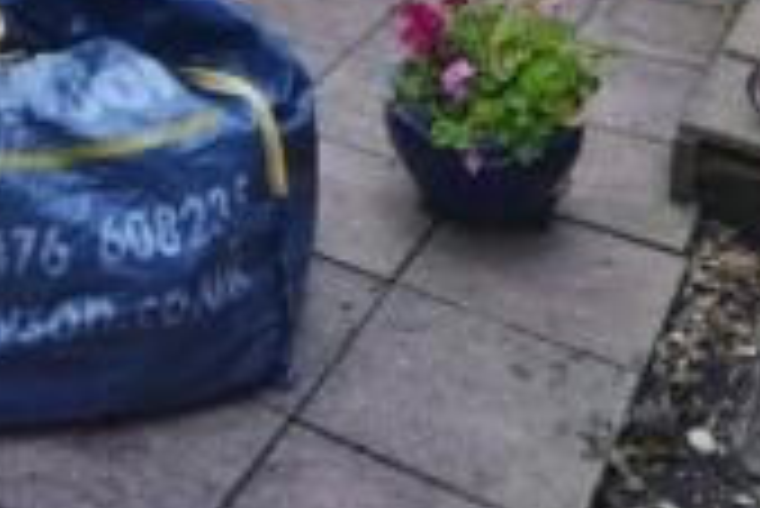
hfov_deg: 29.7
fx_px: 1351
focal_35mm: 64
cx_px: 36
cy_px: -387
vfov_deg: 17.5
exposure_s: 1/250
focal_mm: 11
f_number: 8
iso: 200
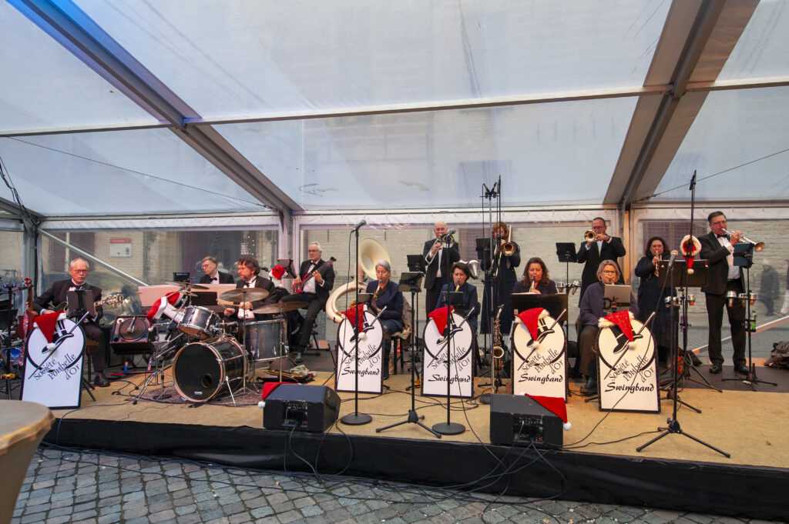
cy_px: 262
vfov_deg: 61.8
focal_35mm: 20
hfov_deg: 84.0
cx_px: 394
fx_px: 438
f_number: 4.5
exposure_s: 1/80
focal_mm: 20
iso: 500
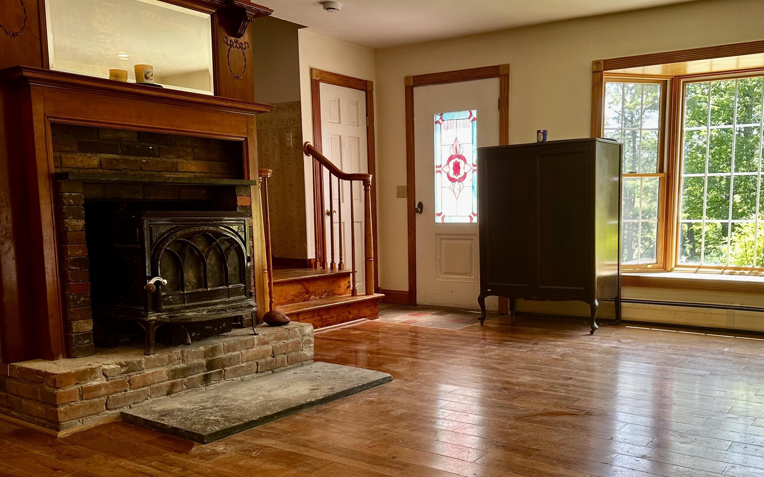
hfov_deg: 57.6
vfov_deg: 38.1
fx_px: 687
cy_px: 294
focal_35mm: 33
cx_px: 464
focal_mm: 6.86
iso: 80
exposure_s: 1/120
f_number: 1.78
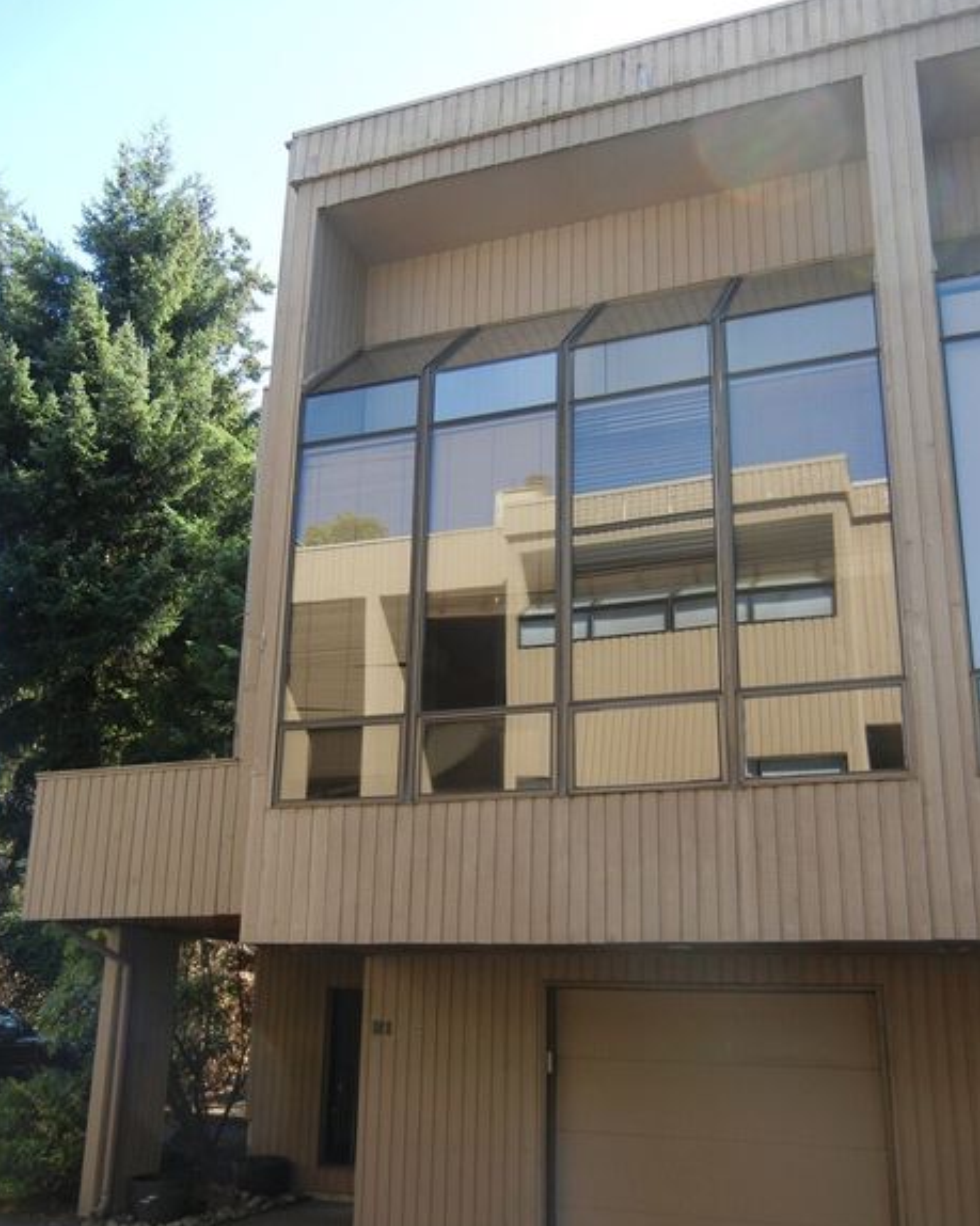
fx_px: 1233
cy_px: 661
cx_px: 478
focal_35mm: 34
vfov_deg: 52.8
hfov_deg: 43.3
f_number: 3.5
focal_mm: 5.4
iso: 160
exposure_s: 1/234
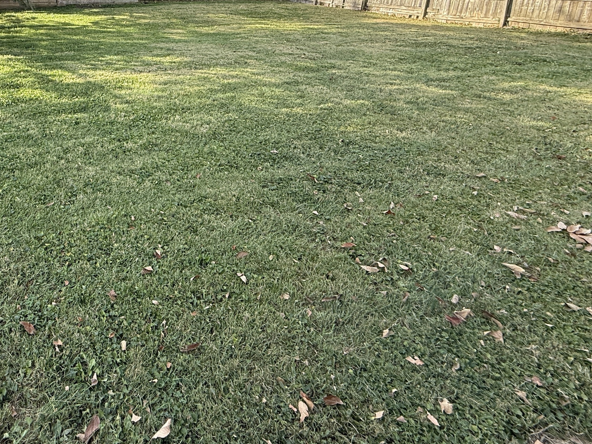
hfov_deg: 62.6
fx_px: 428
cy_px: 69
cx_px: 106
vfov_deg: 50.4
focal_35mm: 25
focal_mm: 2.22
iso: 64
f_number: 2.2
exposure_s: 1/223
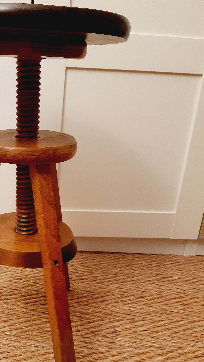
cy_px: 201
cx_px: 37
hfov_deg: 32.7
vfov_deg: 56.5
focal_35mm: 35
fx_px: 337
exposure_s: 1/20
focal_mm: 3.92
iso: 160
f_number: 1.7
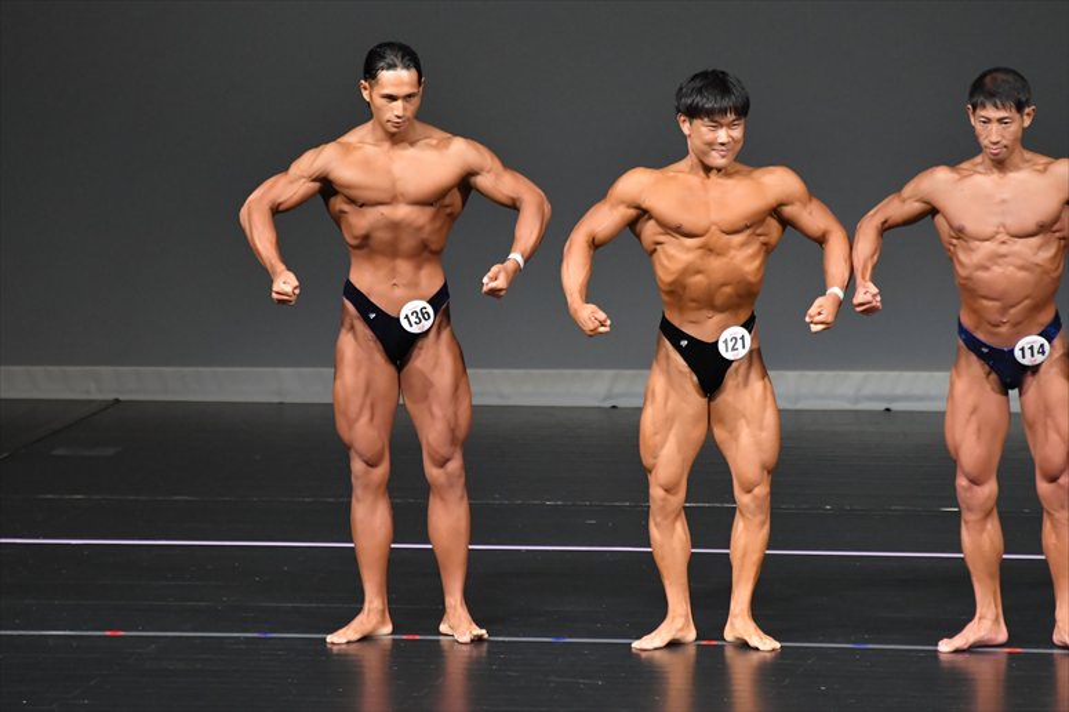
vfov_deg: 4.0
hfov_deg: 6.0
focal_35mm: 345
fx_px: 10240
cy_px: 356
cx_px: 534
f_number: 5.6
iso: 5000
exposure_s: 1/400
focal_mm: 230
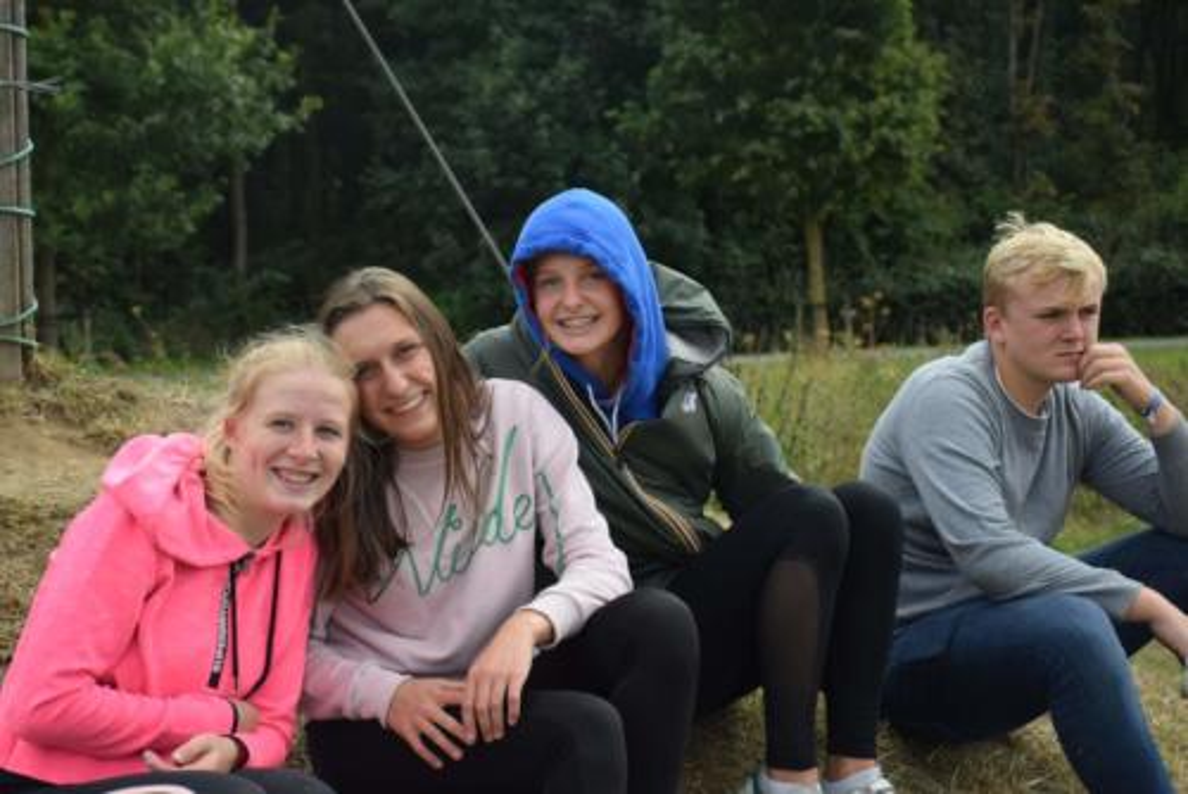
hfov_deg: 31.9
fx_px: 2080
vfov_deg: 21.6
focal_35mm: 63
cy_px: 397
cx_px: 594
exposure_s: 1/1250
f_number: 4.5
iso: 400
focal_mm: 42
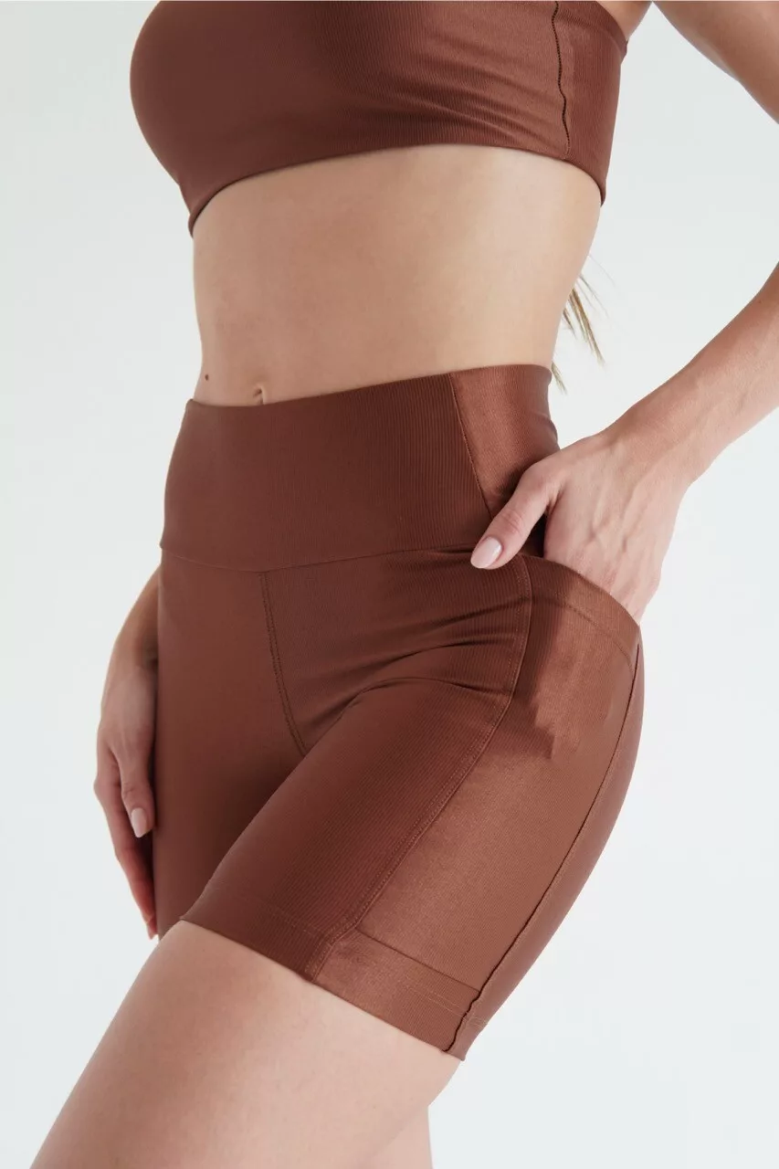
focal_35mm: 45
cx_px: 390
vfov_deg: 43.6
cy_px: 584
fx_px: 1461
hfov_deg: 29.9
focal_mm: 30
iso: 125
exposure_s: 1/100
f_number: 4.5
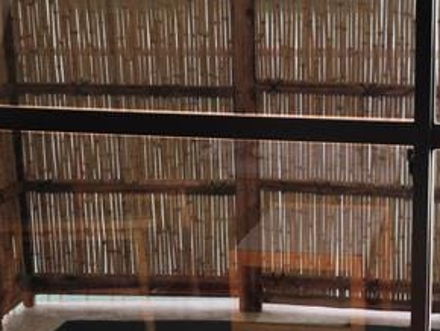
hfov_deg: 21.2
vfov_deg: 16.2
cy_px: 210
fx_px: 1158
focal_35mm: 91
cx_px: 375
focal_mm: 4.13
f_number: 2.4
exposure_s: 1/60
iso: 50
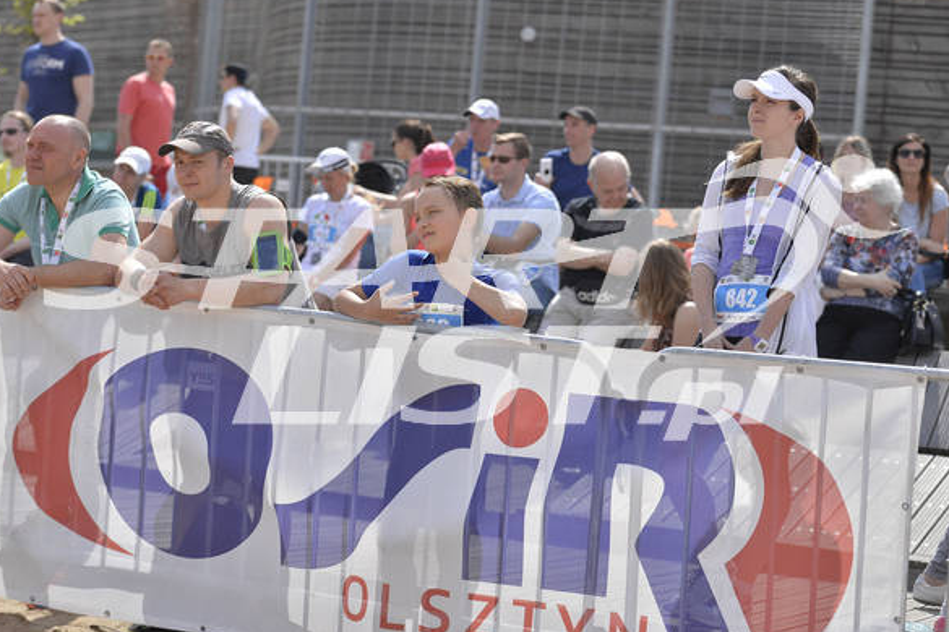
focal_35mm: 93
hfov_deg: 21.9
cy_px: 297
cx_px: 470
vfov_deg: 14.7
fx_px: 2451
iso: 200
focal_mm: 85
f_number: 4
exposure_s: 1/4000
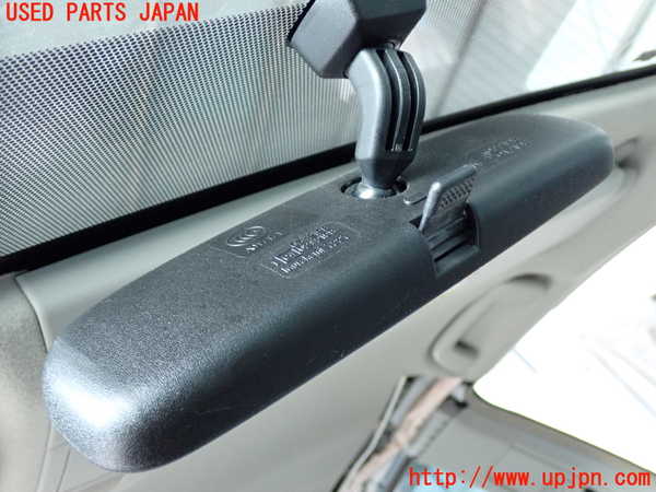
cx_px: 328
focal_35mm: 41
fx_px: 777
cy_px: 246
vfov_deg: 35.1
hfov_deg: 45.8
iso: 640
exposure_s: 1/125
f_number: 2.8
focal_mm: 7.31
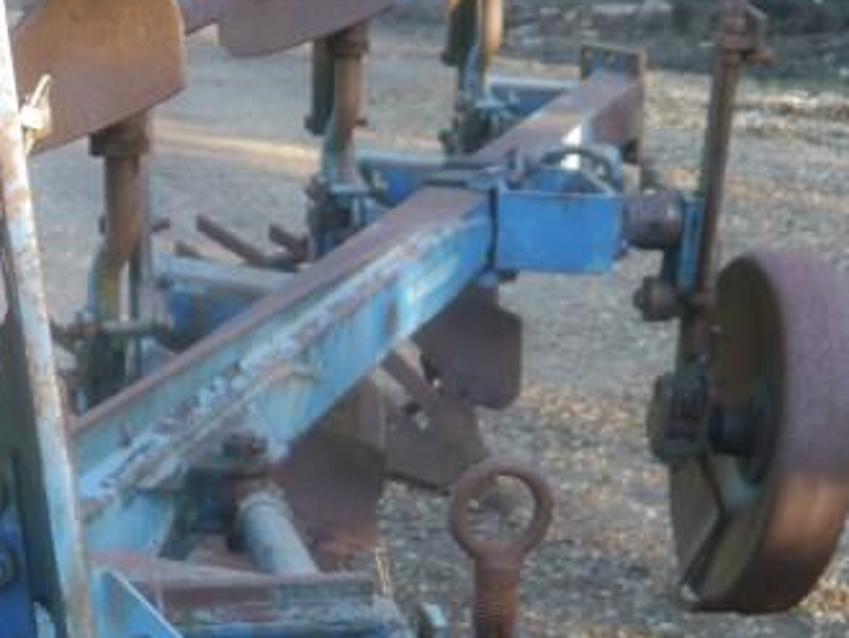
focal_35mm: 93
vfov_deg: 15.8
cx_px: 170
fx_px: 2283
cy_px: 540
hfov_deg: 20.8
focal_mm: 15
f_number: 3.6
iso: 160
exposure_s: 1/80
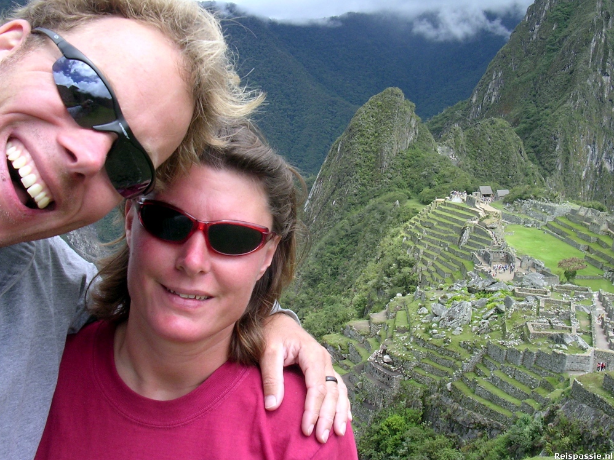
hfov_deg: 47.9
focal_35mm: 39
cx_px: 307
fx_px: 692
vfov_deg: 36.8
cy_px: 231
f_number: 5.6
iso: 100
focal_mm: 5.8
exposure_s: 1/144
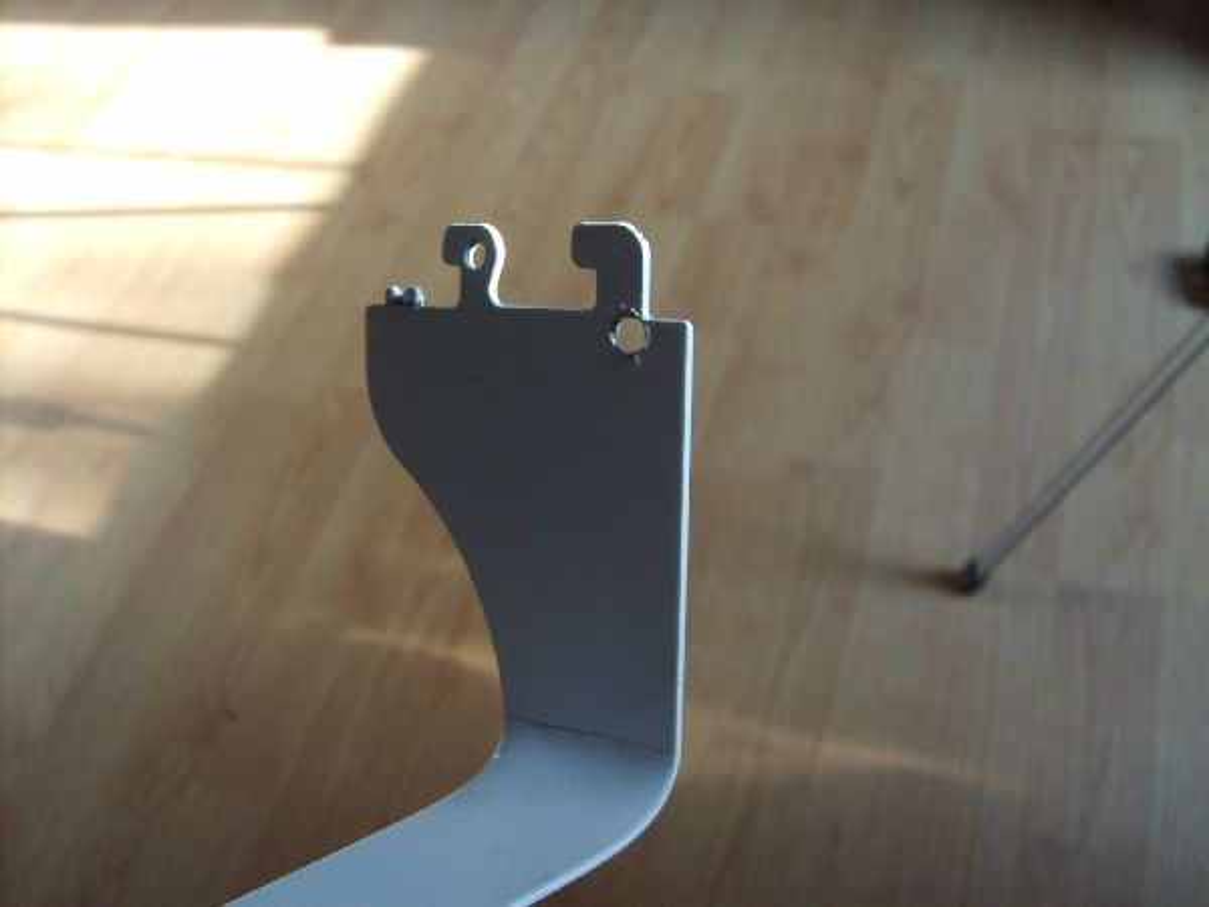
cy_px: 454
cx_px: 604
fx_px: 1222
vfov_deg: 40.7
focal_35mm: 35
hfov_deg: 52.6
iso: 120
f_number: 2.8
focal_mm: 5.8
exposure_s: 1/30
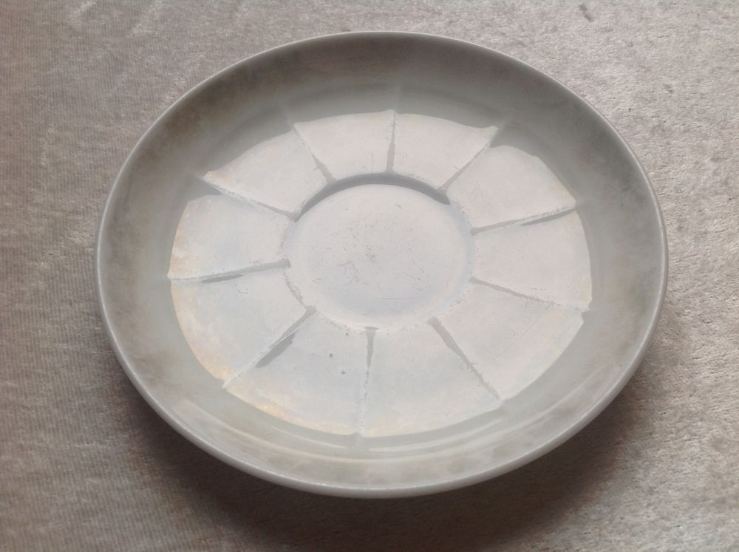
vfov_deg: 40.6
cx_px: 370
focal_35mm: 35
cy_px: 276
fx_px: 746
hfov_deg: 52.7
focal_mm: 4.28
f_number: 2.4
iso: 50
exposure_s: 1/20
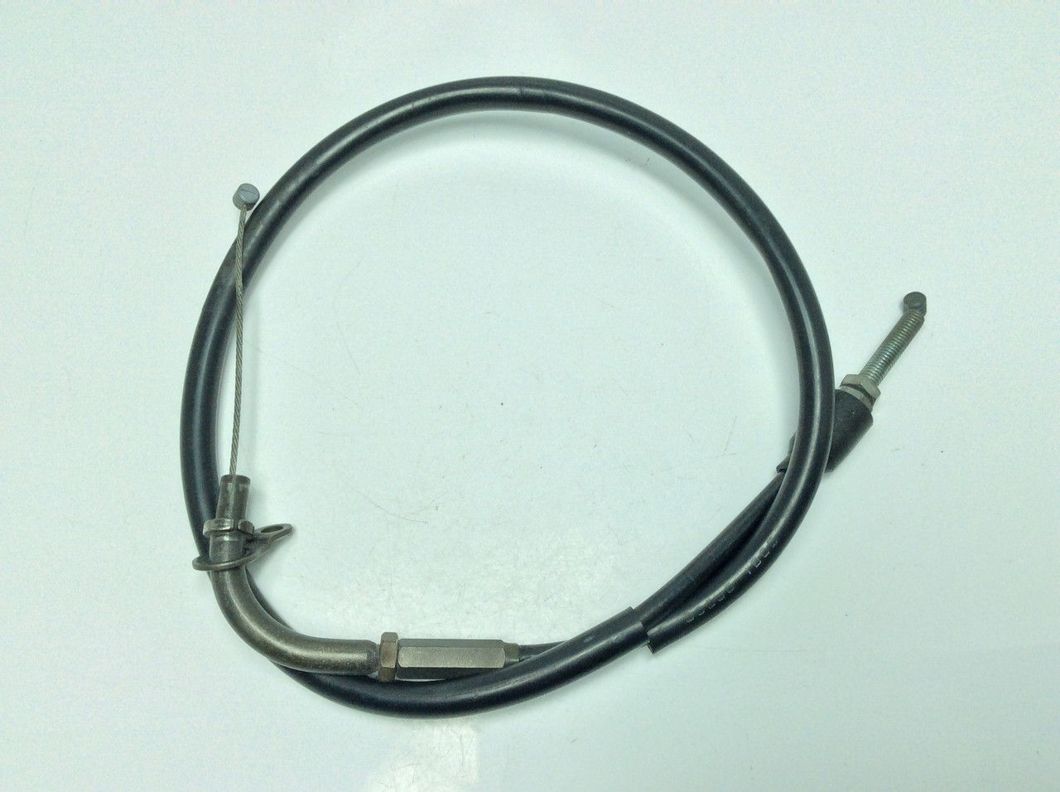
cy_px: 396
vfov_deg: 44.1
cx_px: 530
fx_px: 978
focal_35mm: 32
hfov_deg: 56.9
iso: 32
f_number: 2.4
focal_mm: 3.3
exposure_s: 1/572
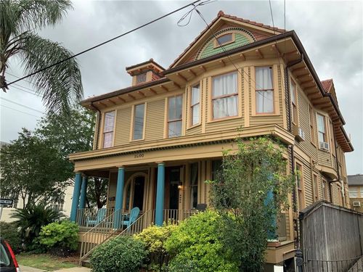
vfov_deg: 48.2
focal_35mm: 29
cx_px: 182
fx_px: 304
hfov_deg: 61.7
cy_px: 136
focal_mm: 3
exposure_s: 1/792
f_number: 1.8
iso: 16
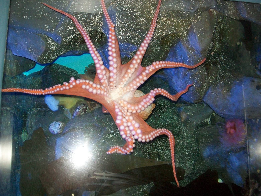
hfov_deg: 50.1
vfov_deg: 38.7
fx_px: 279
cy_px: 100
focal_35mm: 37
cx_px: 128
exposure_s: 1/15
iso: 160
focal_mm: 6
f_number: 2.7
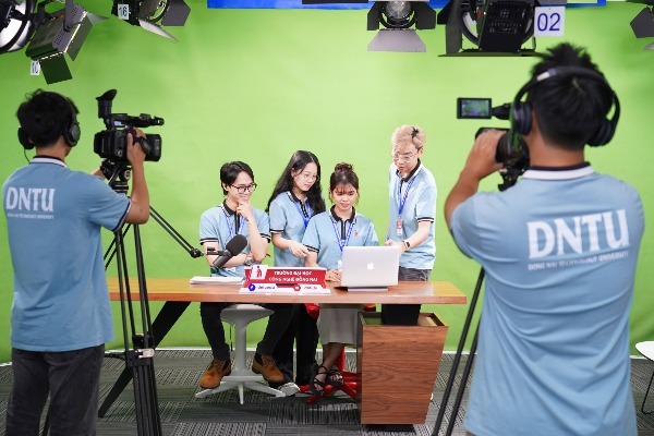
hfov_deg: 35.6
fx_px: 1017
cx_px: 327
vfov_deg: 24.2
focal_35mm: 56
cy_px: 218
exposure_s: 1/125
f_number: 4.5
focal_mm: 56
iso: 800
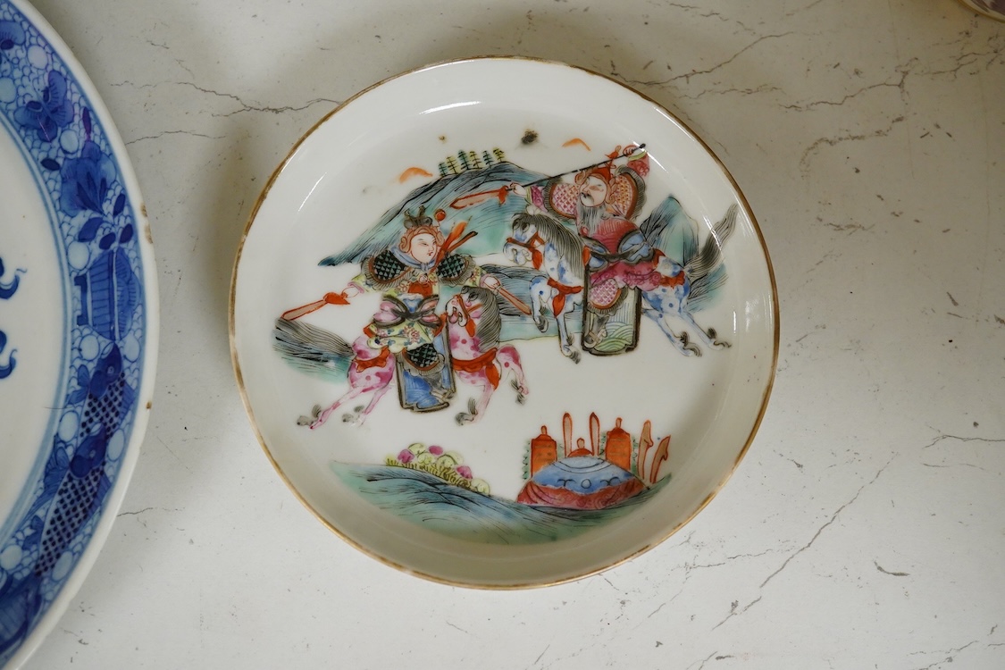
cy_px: 335
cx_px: 502
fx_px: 1256
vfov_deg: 29.9
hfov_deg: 43.6
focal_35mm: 45
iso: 2500
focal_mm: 30
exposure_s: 1/160
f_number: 8
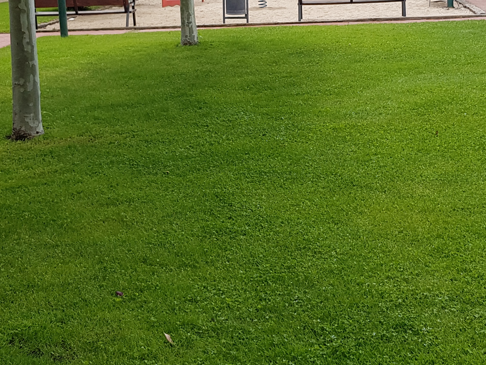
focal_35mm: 69
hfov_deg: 28.1
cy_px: 106
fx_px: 969
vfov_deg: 21.2
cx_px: 273
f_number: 1.7
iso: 40
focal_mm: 4.3
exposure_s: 1/618
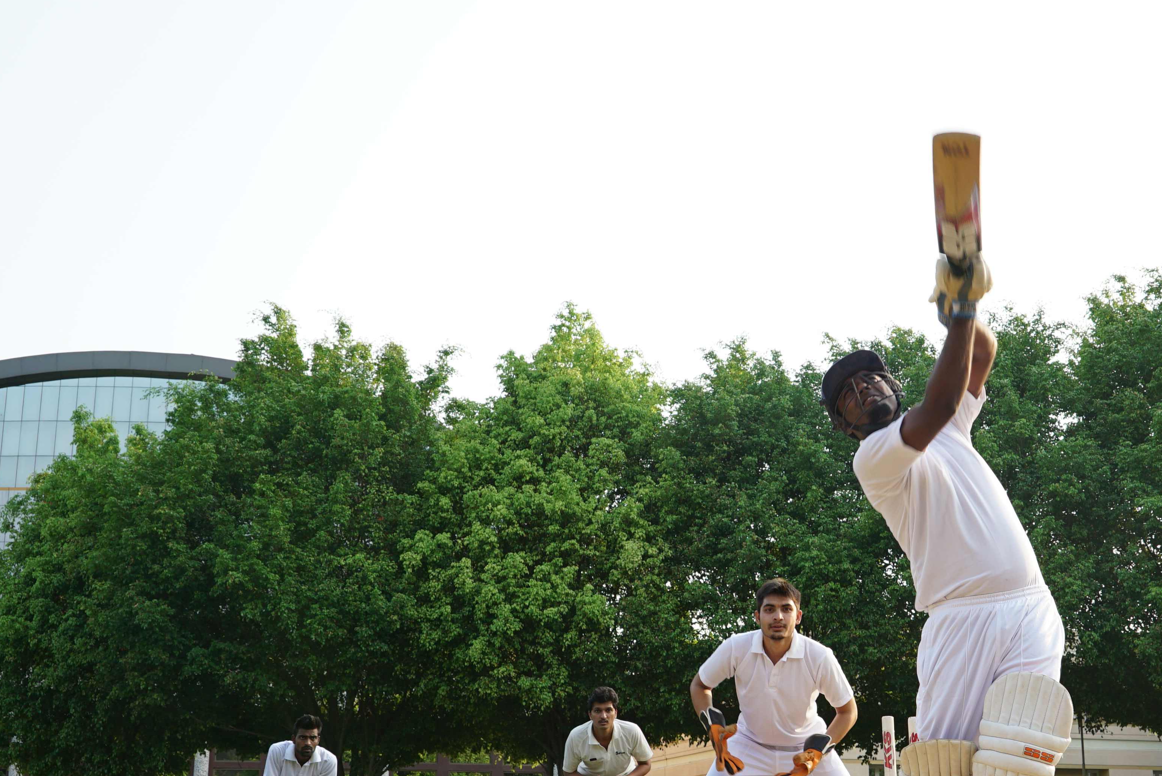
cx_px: 763
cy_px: 516
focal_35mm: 48
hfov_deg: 40.6
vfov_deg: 27.9
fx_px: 1550
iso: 320
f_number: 8
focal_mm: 35
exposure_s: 1/200
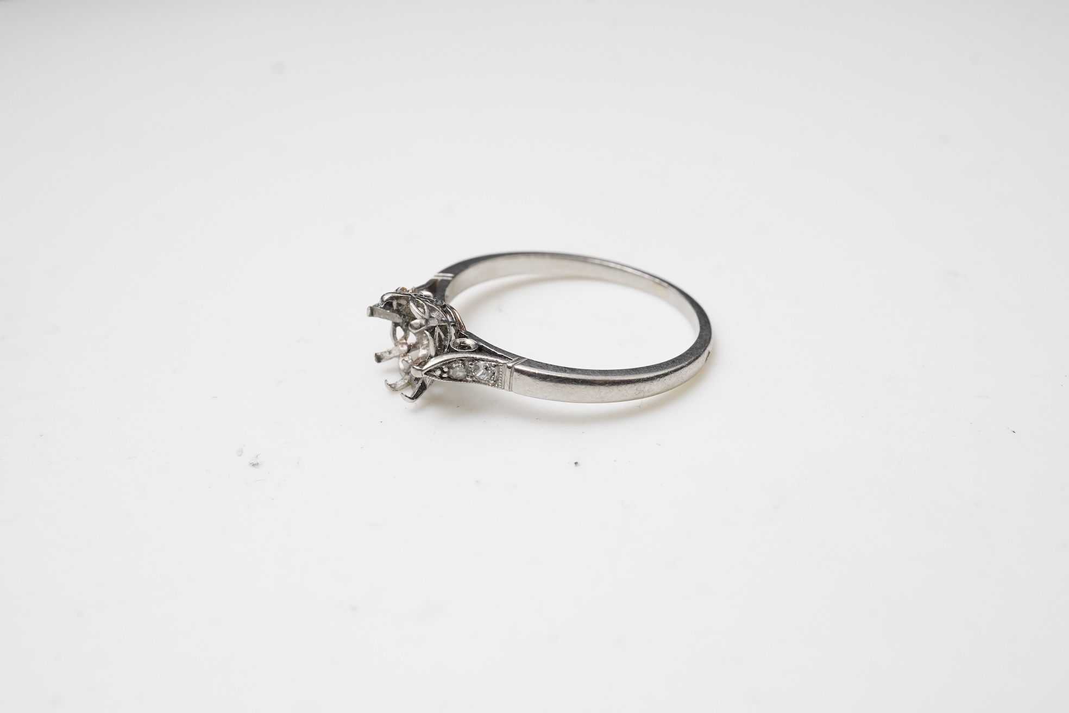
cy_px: 356
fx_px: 1336
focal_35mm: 45
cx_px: 534
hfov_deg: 43.6
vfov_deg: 29.9
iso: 500
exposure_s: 1/125
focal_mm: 30
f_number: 20
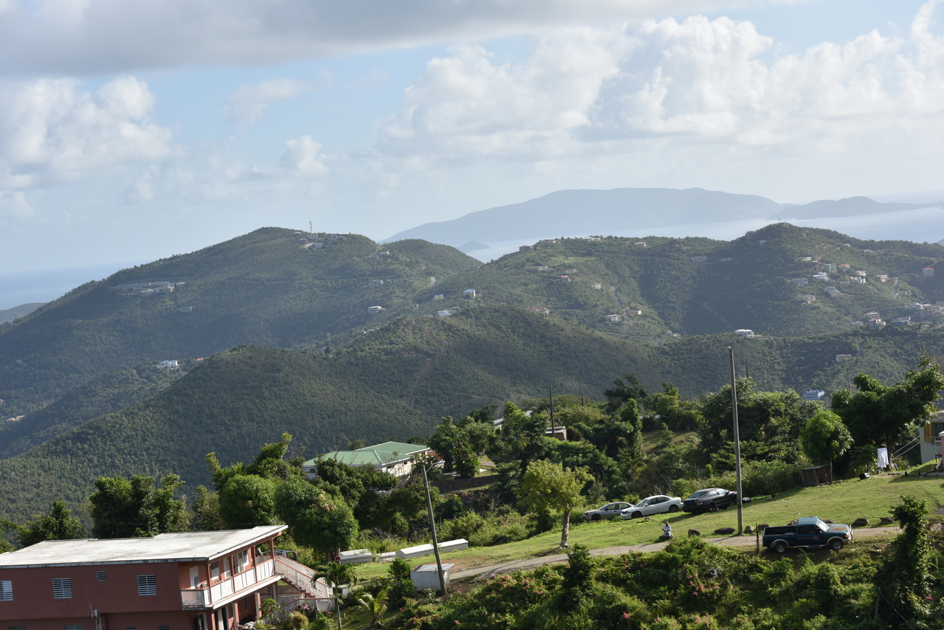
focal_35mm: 82
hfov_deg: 24.8
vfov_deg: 16.7
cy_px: 315
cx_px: 472
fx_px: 2151
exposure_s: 1/320
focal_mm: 82
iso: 100
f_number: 9
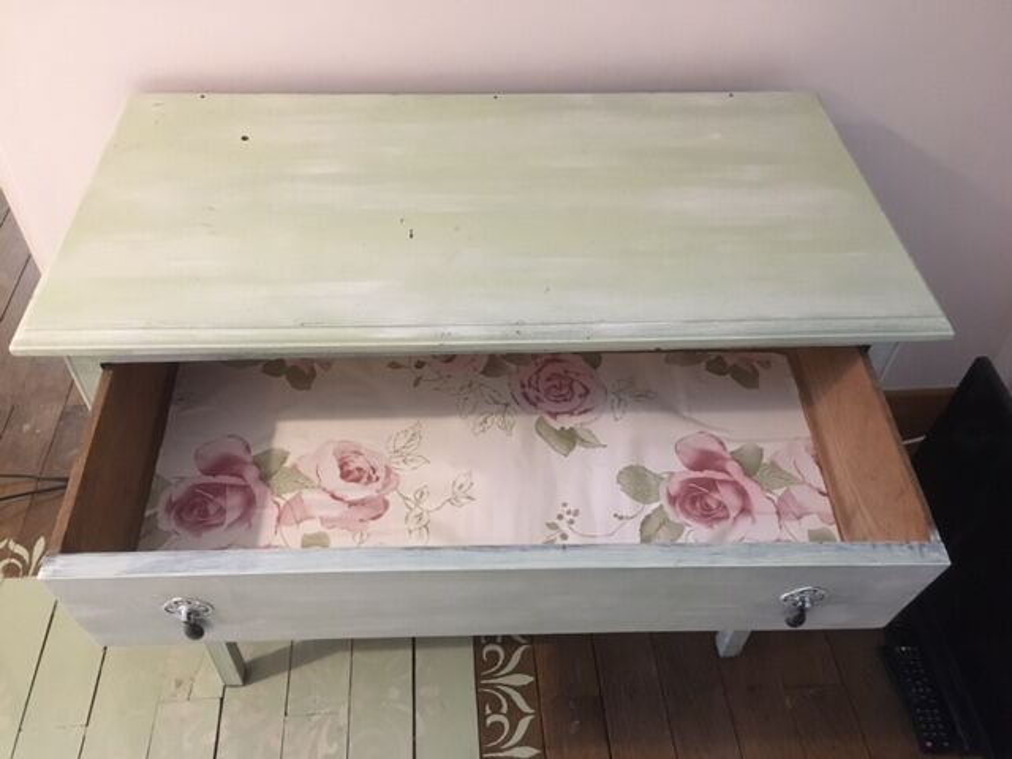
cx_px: 506
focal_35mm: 29
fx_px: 848
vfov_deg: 48.2
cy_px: 380
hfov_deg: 61.7
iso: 250
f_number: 2.2
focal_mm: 4.15
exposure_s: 1/17
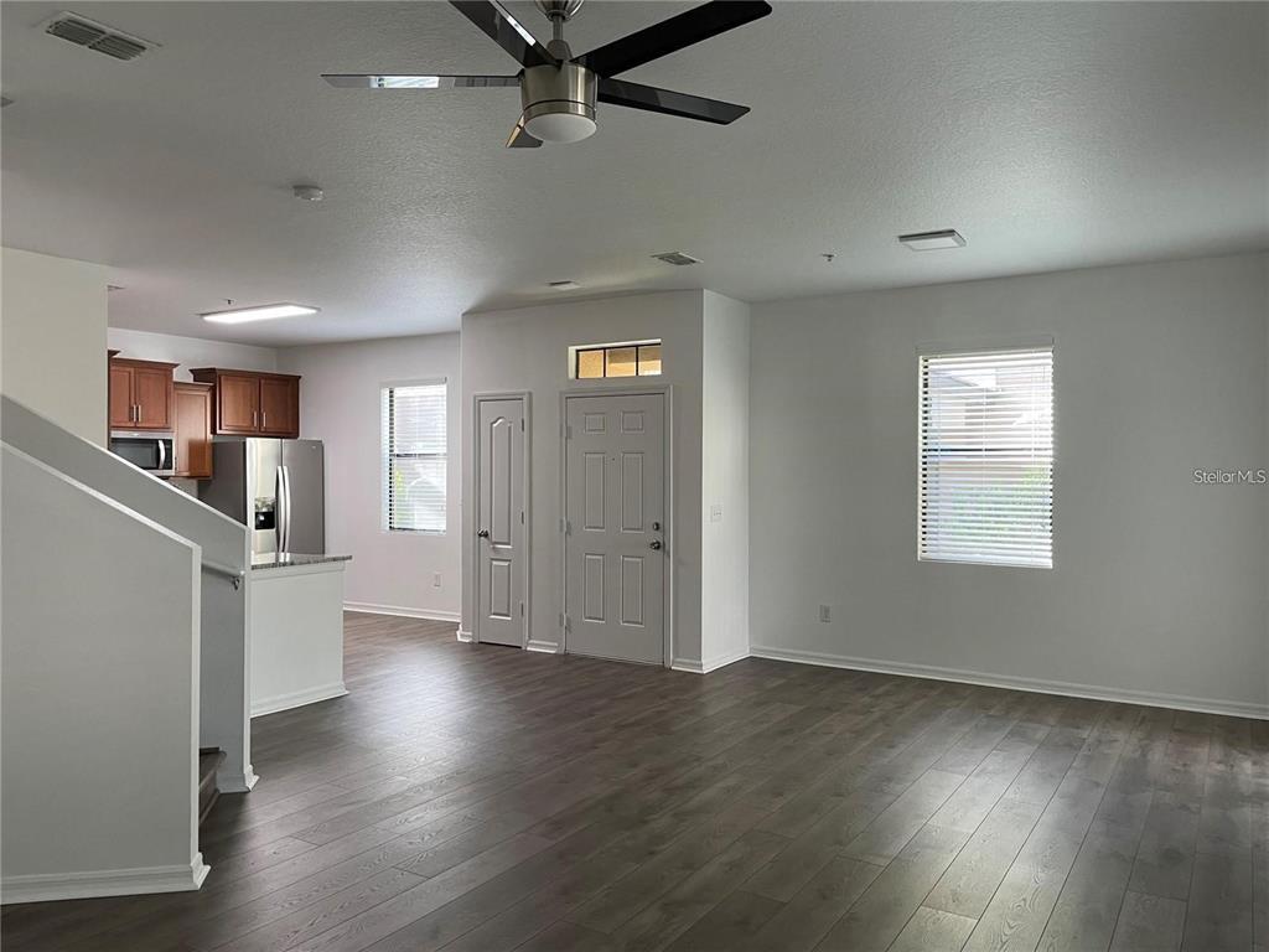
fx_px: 953
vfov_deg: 53.1
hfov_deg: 67.3
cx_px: 634
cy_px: 476
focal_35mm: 26
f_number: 1.6
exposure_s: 1/60
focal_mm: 4.2
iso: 125
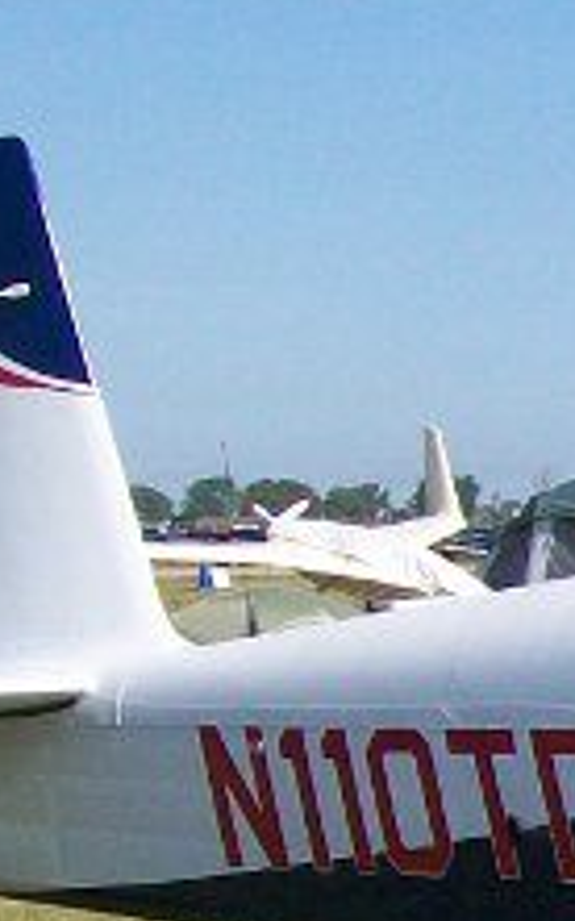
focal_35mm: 177
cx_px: 1283
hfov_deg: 7.1
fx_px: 4441
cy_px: 942
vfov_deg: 11.7
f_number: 4.8
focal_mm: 6
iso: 64
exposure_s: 1/500
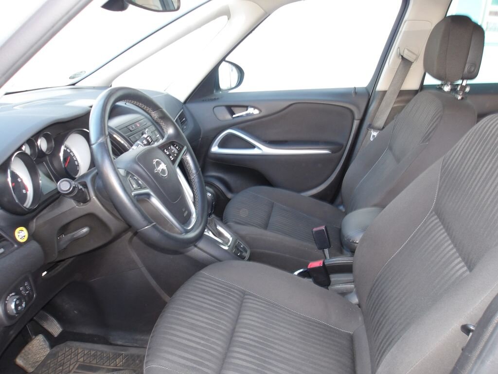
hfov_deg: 65.3
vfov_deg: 51.4
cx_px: 249
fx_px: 388
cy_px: 187
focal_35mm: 27
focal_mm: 4.9
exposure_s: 1/30
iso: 140
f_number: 3
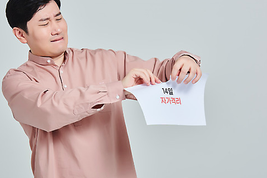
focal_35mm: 162
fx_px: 1202
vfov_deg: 8.5
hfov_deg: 12.7
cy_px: 75
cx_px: 110
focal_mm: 130
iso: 100
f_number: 14
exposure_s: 1/125
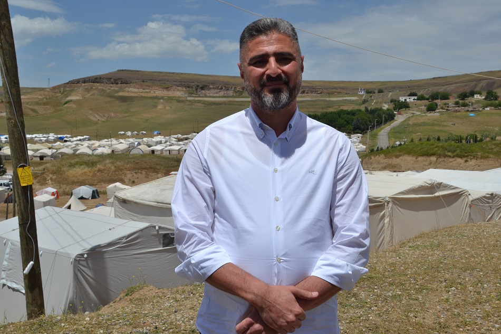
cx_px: 250
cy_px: 167
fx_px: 543
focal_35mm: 39
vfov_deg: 34.2
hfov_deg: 49.6
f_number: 9
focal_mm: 26
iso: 100
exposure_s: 1/320
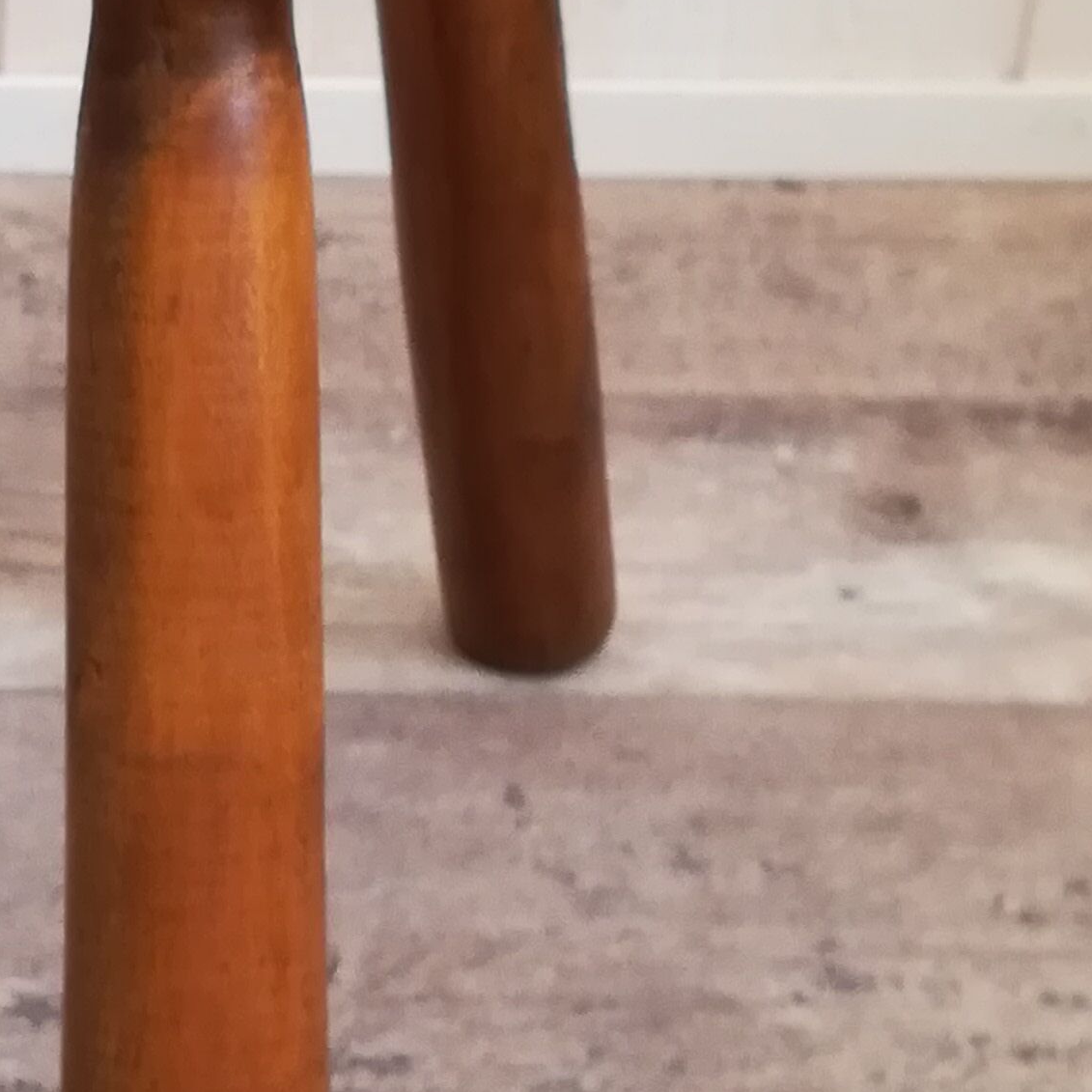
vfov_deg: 17.0
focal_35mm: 102
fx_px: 3640
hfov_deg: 16.8
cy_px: 454
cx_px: 67
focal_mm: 3.83
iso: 250
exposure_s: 1/33.3
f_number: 2.2
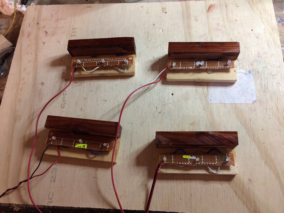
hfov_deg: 61.7
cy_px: 106
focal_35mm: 29
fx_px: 238
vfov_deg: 48.2
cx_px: 142
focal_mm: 4.15
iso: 125
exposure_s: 1/30
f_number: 2.2
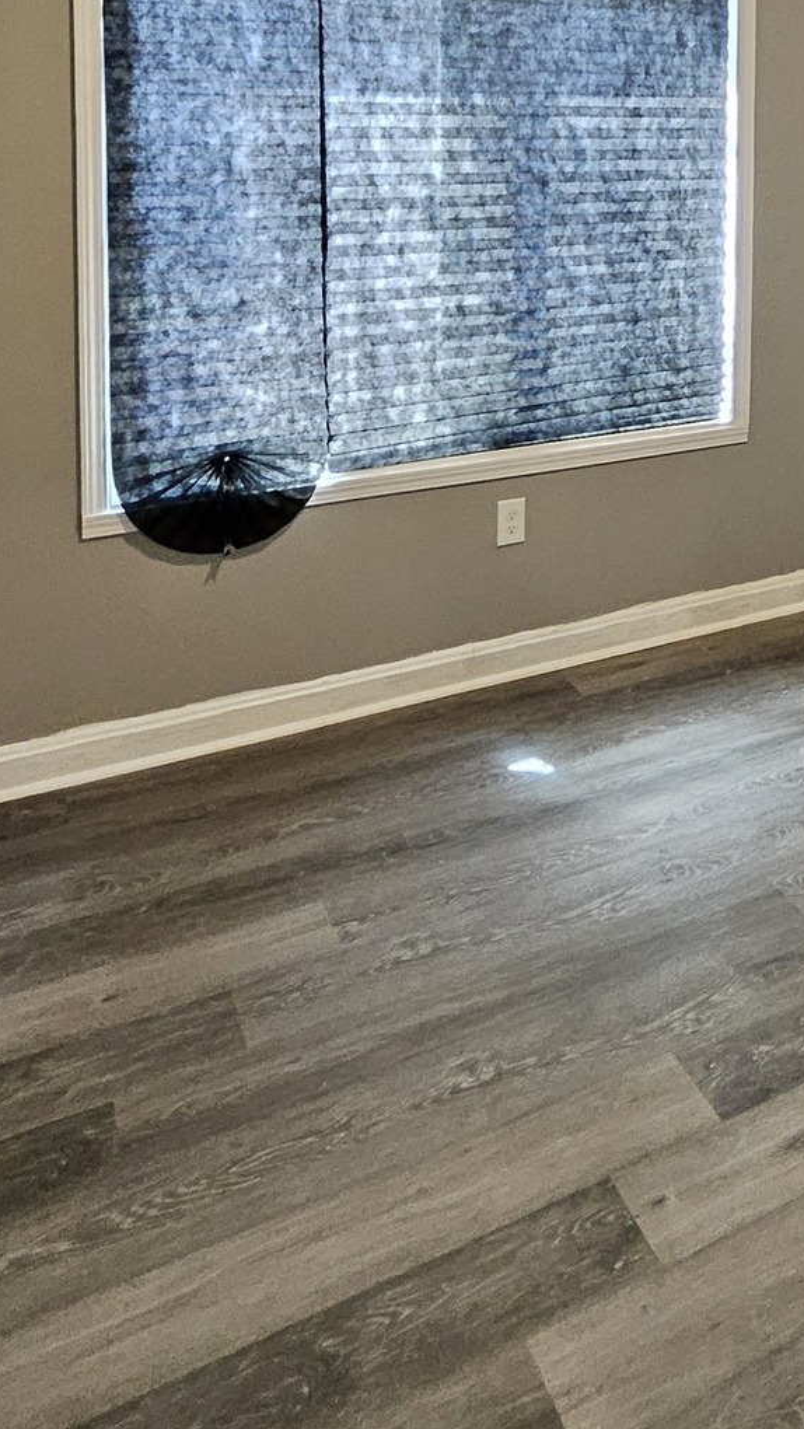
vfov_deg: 55.0
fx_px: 1212
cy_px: 210
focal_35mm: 32
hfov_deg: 33.6
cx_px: 798
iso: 400
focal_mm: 1.74
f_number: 2.2
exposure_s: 1/40
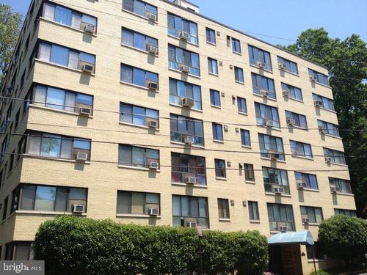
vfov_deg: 40.7
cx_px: 184
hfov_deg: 52.6
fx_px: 371
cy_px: 138
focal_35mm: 35
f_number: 2.4
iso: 50
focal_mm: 4.28
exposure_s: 1/1284
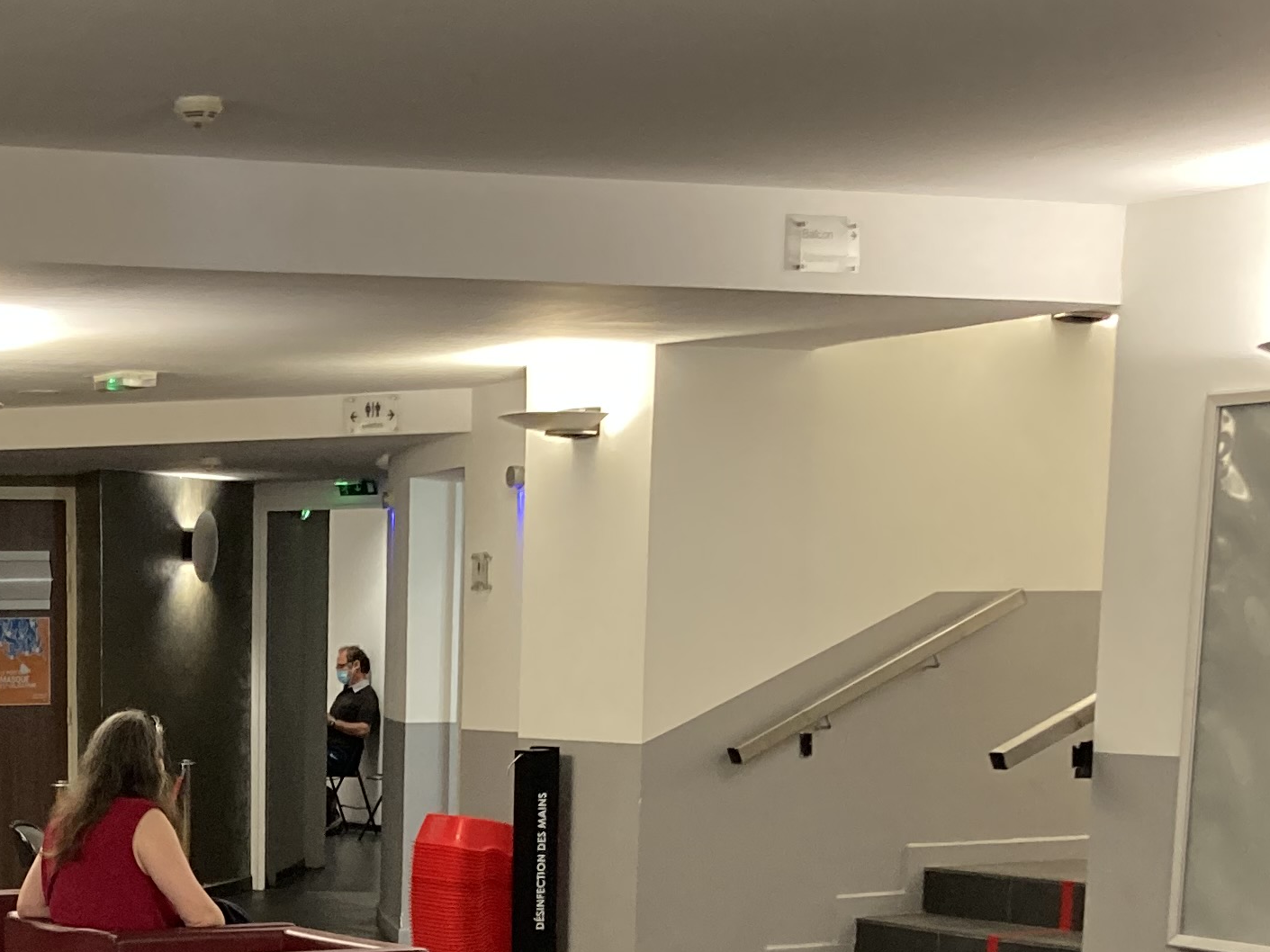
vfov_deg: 17.4
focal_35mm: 80
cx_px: 48
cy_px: 1215
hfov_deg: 23.5
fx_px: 2935
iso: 200
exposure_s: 1/50
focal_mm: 3.99
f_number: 1.8
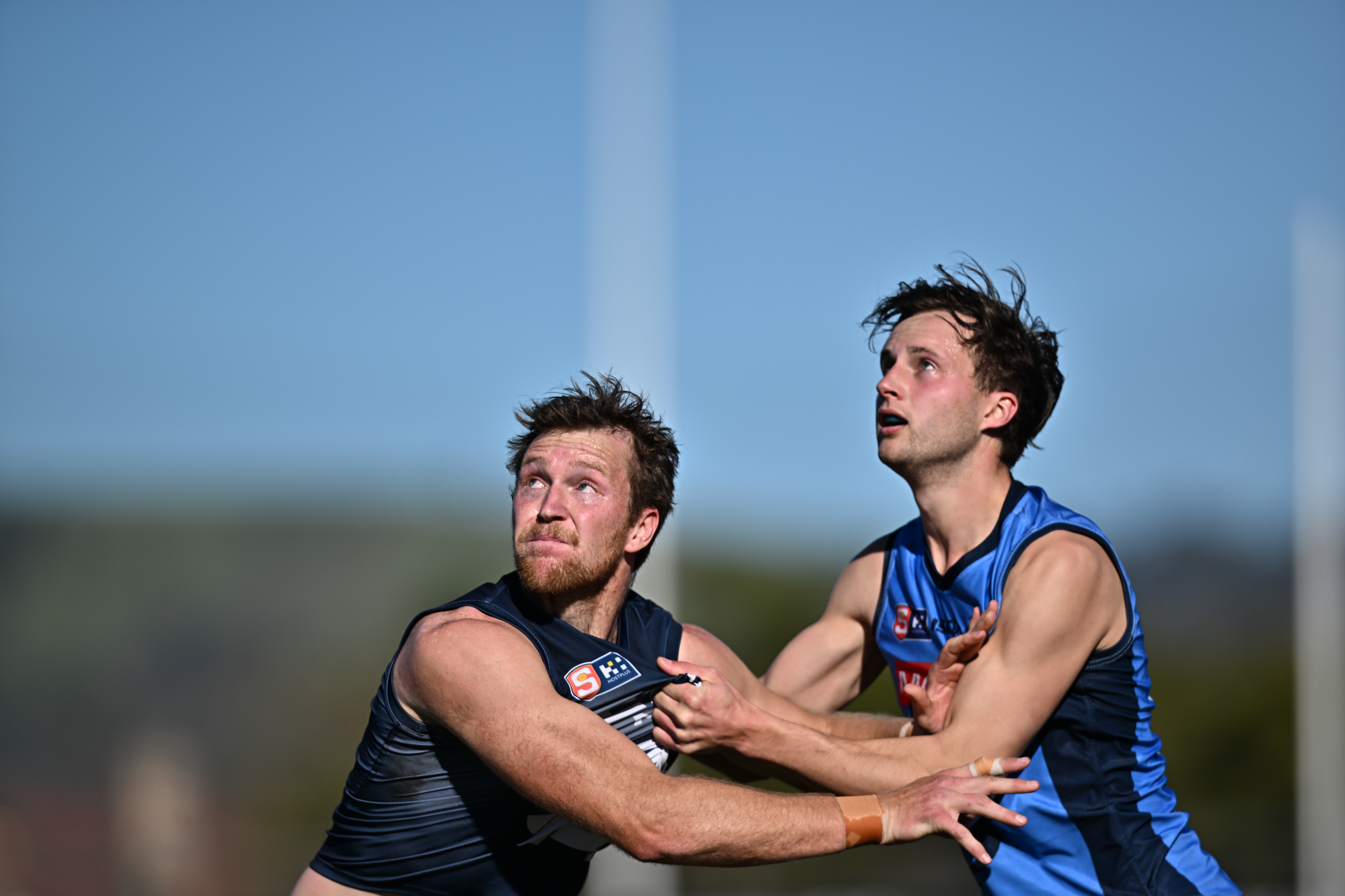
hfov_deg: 5.2
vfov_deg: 3.4
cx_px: 672
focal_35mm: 400
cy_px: 448
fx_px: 14943
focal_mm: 400
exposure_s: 1/3200
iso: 64
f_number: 2.8
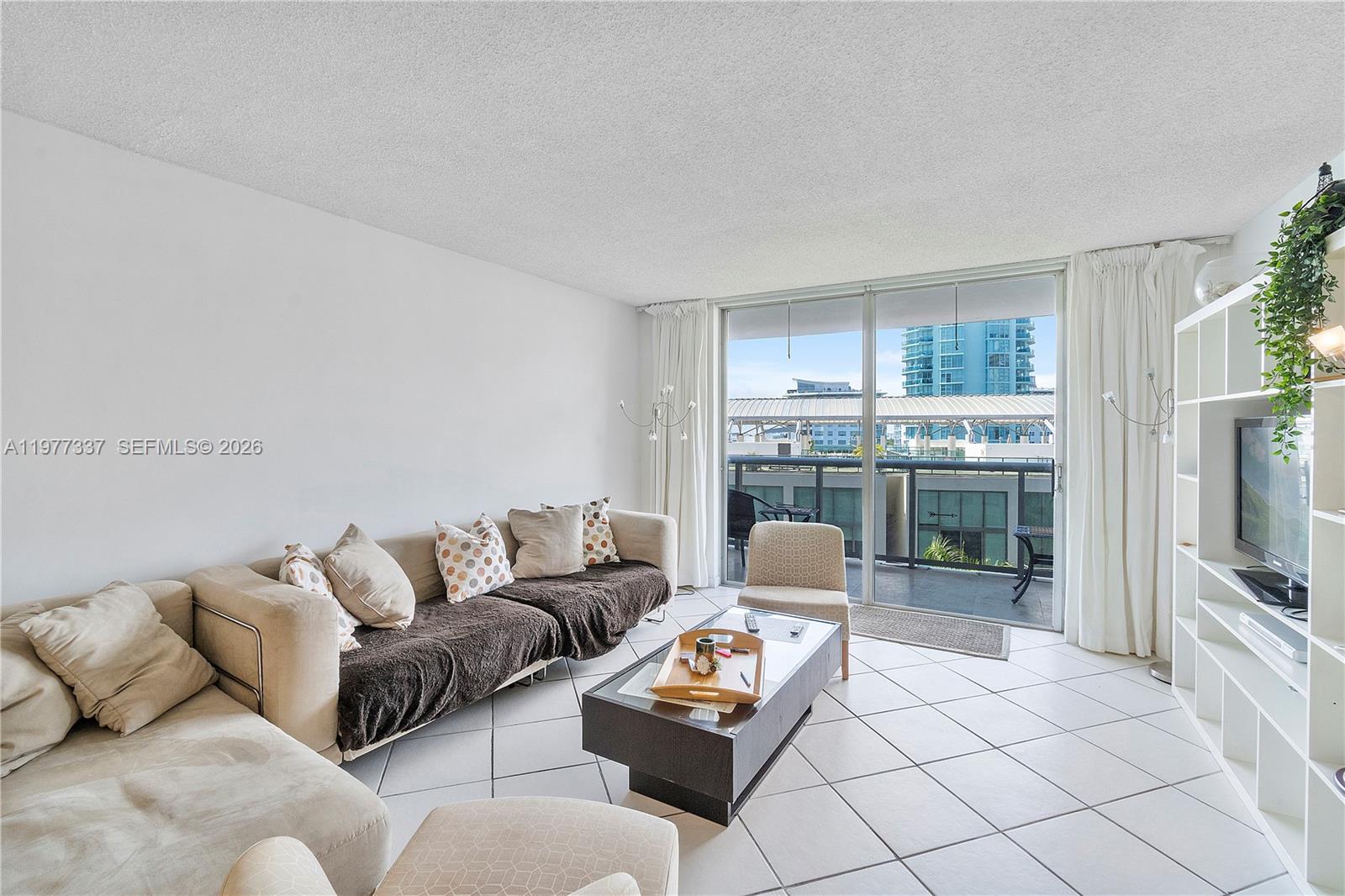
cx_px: 672
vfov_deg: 77.3
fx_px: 560
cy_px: 448
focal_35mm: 15
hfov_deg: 100.4
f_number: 16
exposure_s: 1/60
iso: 250
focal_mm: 10
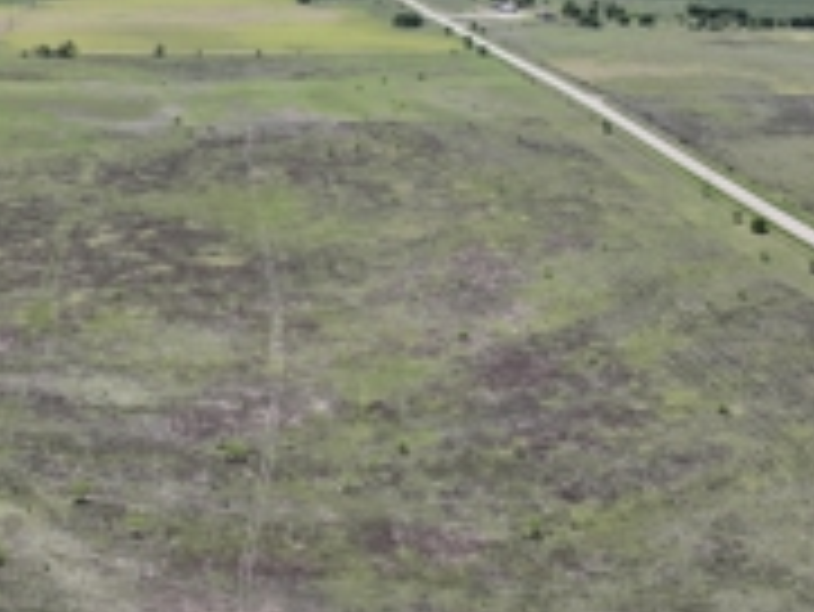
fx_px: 1247
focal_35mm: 53
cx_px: 144
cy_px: 248
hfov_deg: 34.8
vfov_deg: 27.5
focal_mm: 12.29
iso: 110
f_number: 4
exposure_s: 1/2000
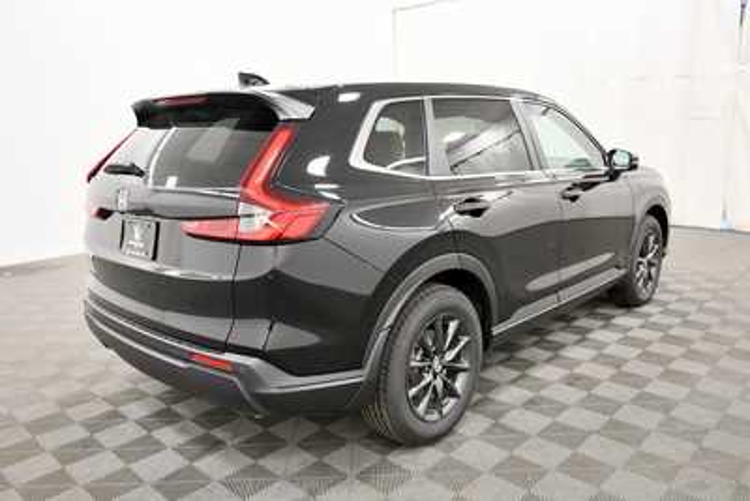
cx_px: 375
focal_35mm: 28
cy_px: 250
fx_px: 584
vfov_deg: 46.4
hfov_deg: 65.5
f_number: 5.6
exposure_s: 1/125
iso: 2200
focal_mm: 19
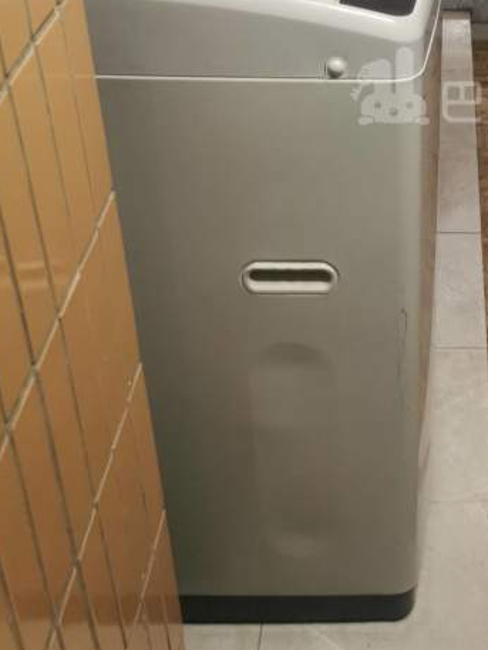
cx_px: 464
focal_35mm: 63
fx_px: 1184
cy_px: 87
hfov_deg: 22.6
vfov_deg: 29.7
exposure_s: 1/33.3
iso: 320
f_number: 1.8
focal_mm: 5.58
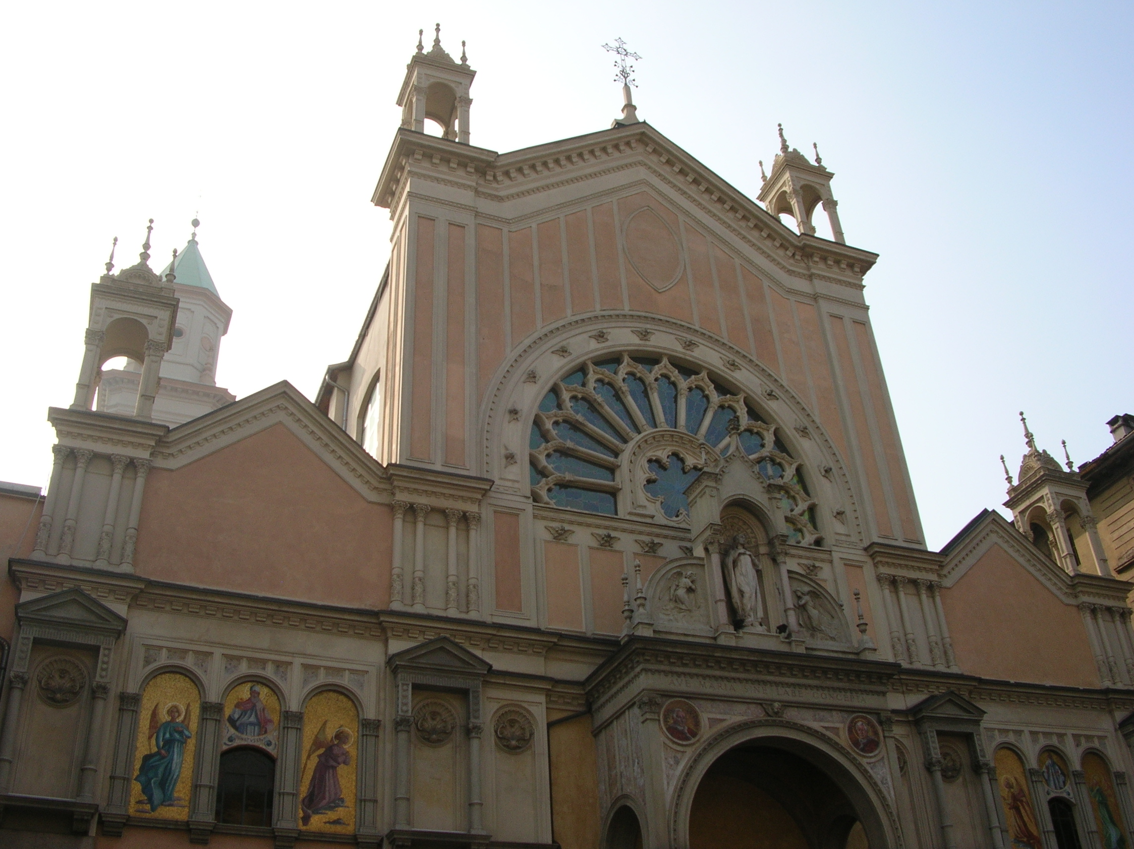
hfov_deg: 52.7
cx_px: 567
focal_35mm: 35
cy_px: 424
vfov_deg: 40.6
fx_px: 1146
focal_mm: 5.8
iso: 50
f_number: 5.6
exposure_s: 1/230
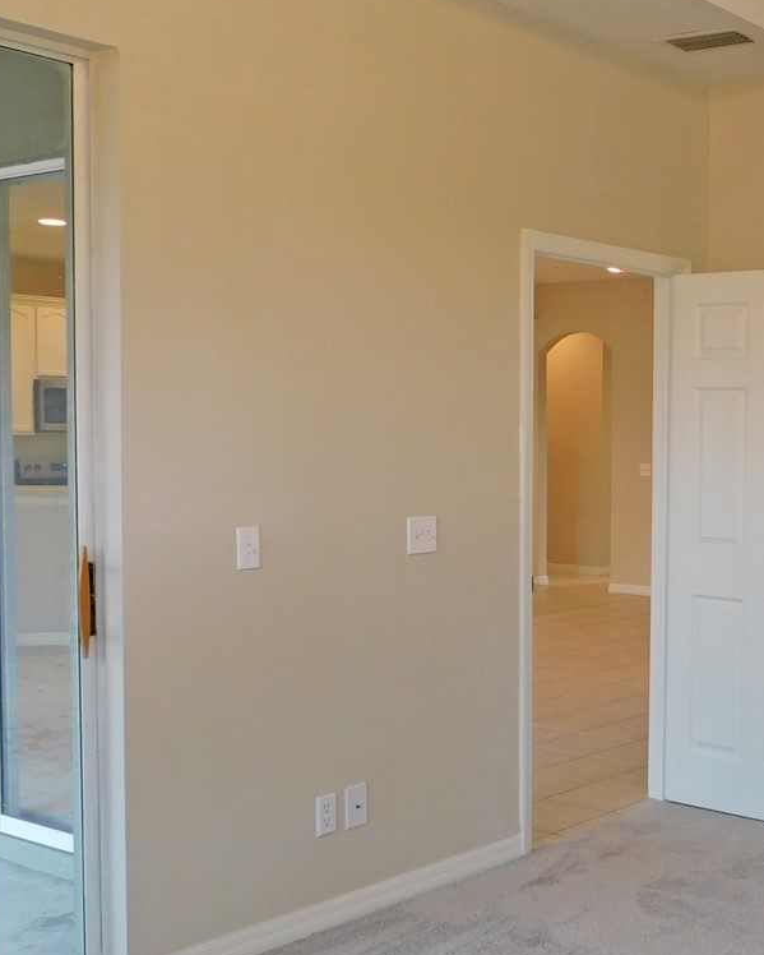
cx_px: 804
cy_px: 523
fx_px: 1356
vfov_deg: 38.7
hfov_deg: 29.0
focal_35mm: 48
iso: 125
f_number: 3
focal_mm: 4
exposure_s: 1/30
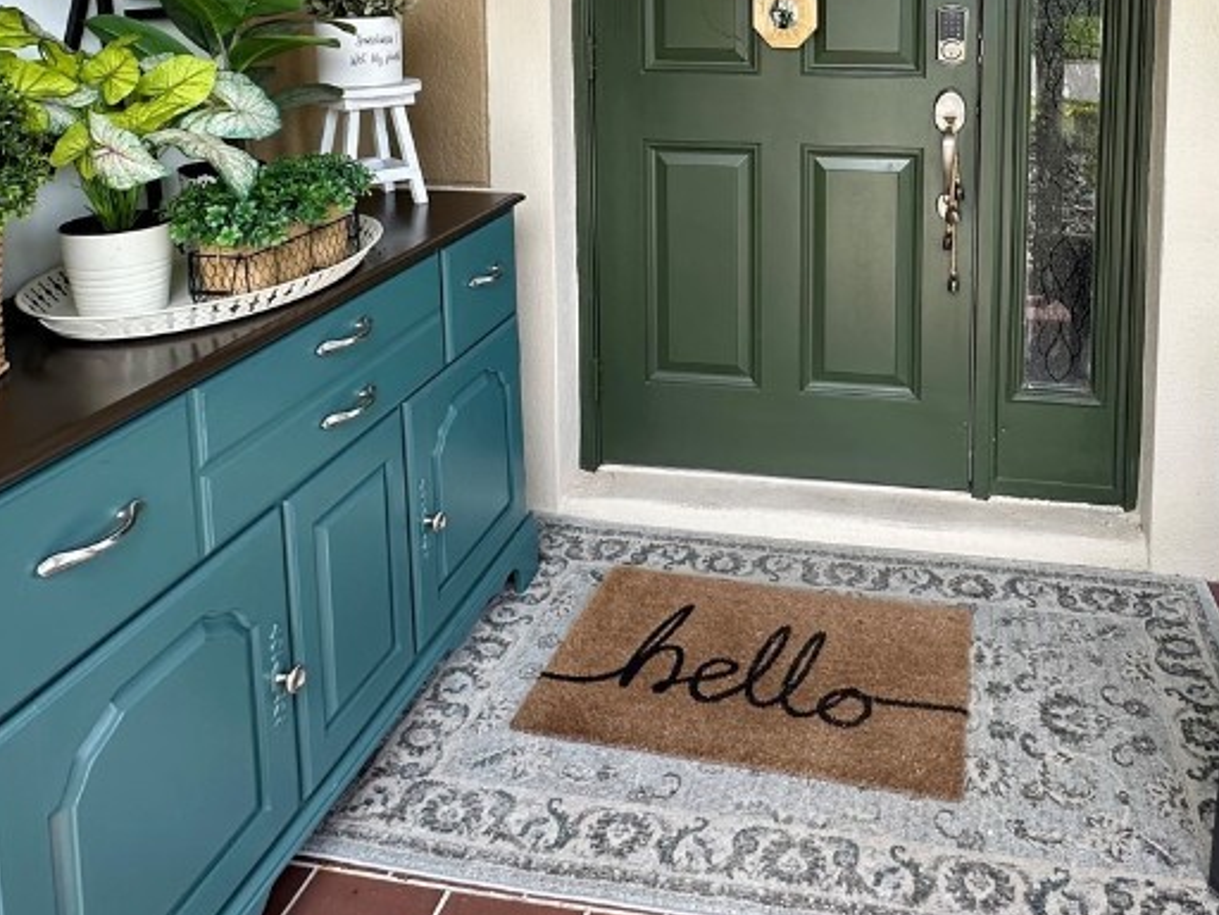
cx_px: 814
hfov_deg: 61.9
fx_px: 986
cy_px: 76
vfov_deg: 44.8
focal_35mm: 28
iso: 40
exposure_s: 1/149
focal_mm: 2.22
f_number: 2.2
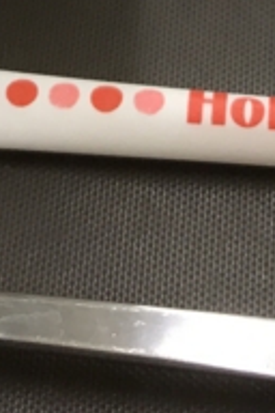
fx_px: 1776
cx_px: 196
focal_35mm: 155
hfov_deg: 8.8
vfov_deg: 11.3
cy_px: -544
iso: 32
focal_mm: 3.99
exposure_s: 1/60
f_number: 1.8
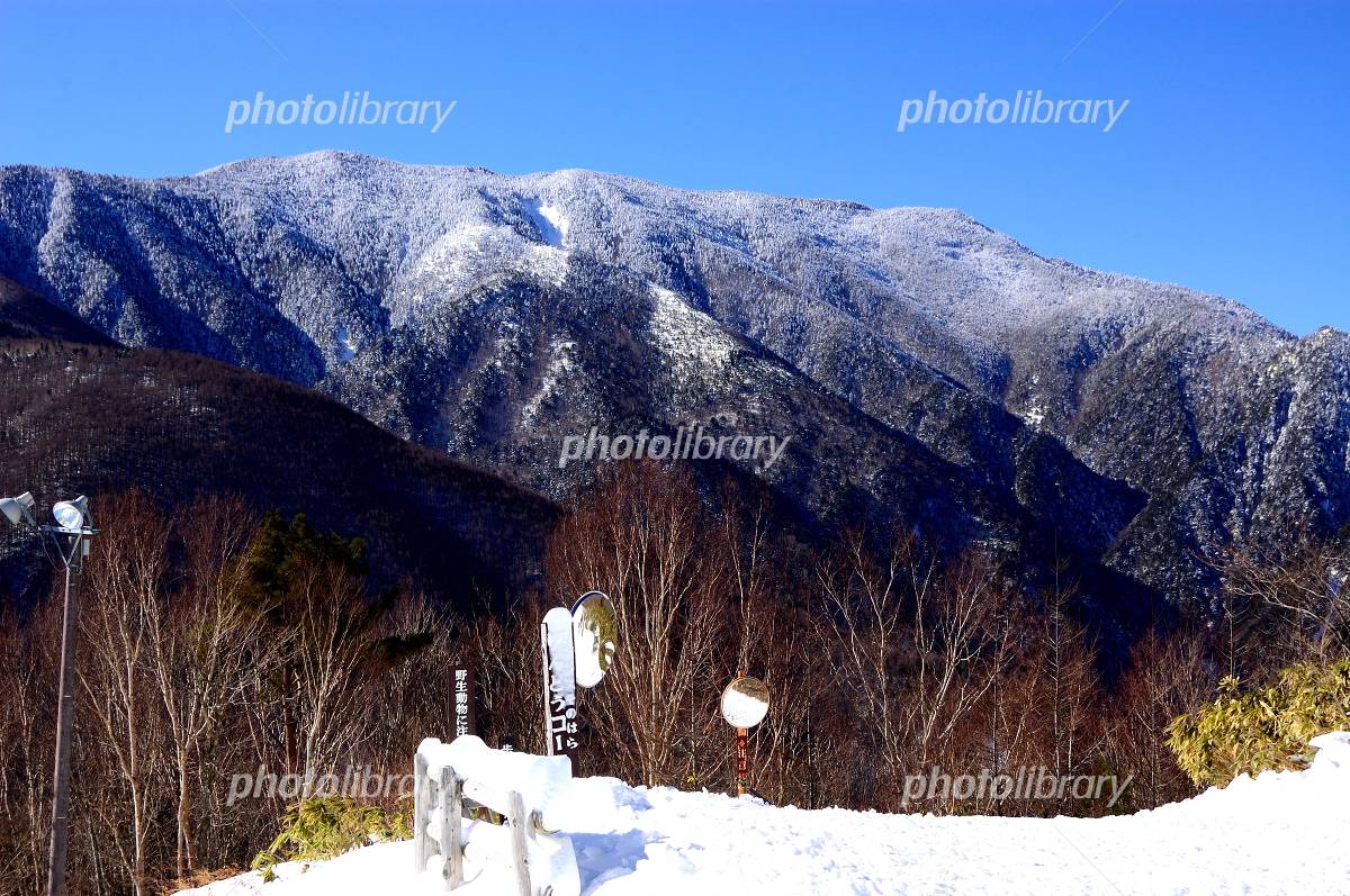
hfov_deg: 35.1
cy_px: 448
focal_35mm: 57
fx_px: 2135
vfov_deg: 23.7
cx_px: 675
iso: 200
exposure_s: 1/250
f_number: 11
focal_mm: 38
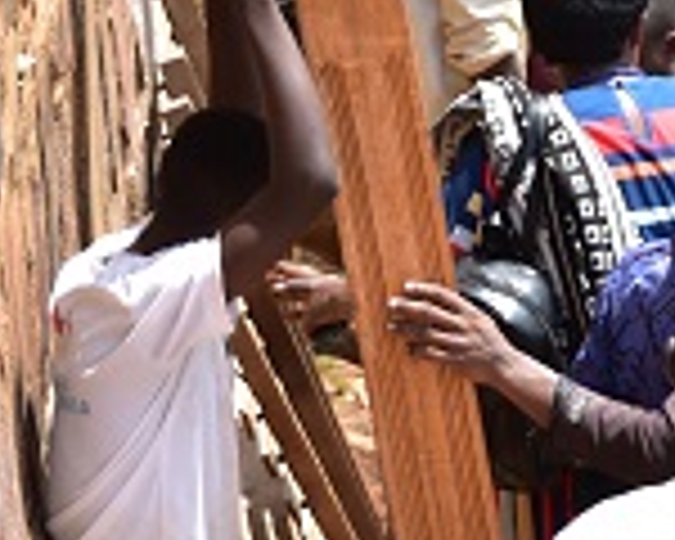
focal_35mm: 635
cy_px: 601
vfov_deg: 2.4
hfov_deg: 3.0
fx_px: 12686
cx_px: 1202
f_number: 2.8
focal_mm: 145
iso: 100
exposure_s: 1/1000
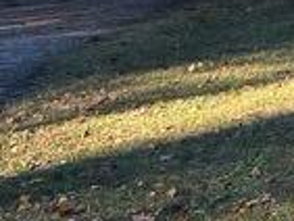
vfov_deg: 8.7
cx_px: 788
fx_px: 1309
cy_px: -324
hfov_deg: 10.4
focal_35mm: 154
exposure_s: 1/1395
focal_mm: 5.7
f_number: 1.5
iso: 50
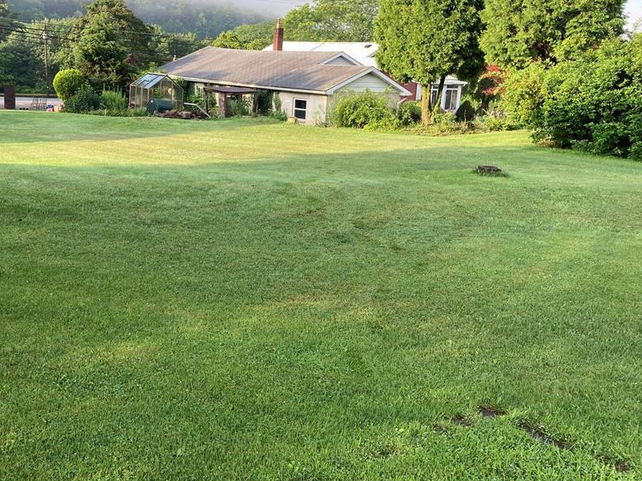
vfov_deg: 38.6
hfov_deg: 49.6
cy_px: 213
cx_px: 237
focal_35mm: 37
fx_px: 686
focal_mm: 3.99
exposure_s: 1/247
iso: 20
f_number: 1.8
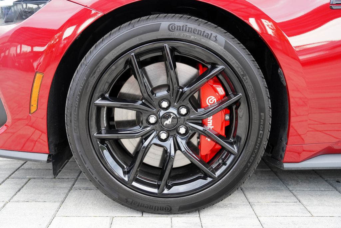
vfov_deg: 41.1
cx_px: 170
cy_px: 114
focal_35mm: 32
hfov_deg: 58.7
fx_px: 303
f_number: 3.5
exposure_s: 1/160
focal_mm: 32
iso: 1600
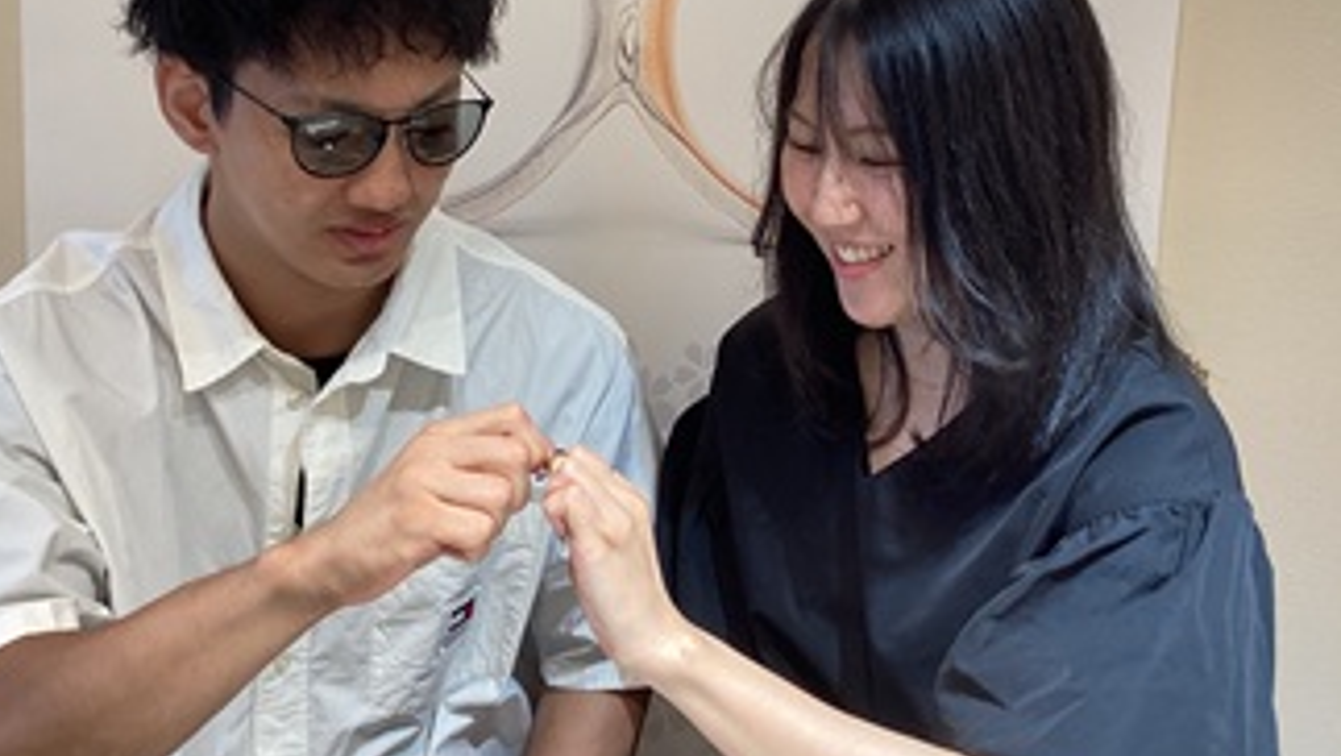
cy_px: 280
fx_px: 1672
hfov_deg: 43.7
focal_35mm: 47
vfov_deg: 25.4
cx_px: 693
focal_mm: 3.3
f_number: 2.4
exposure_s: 1/60
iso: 64
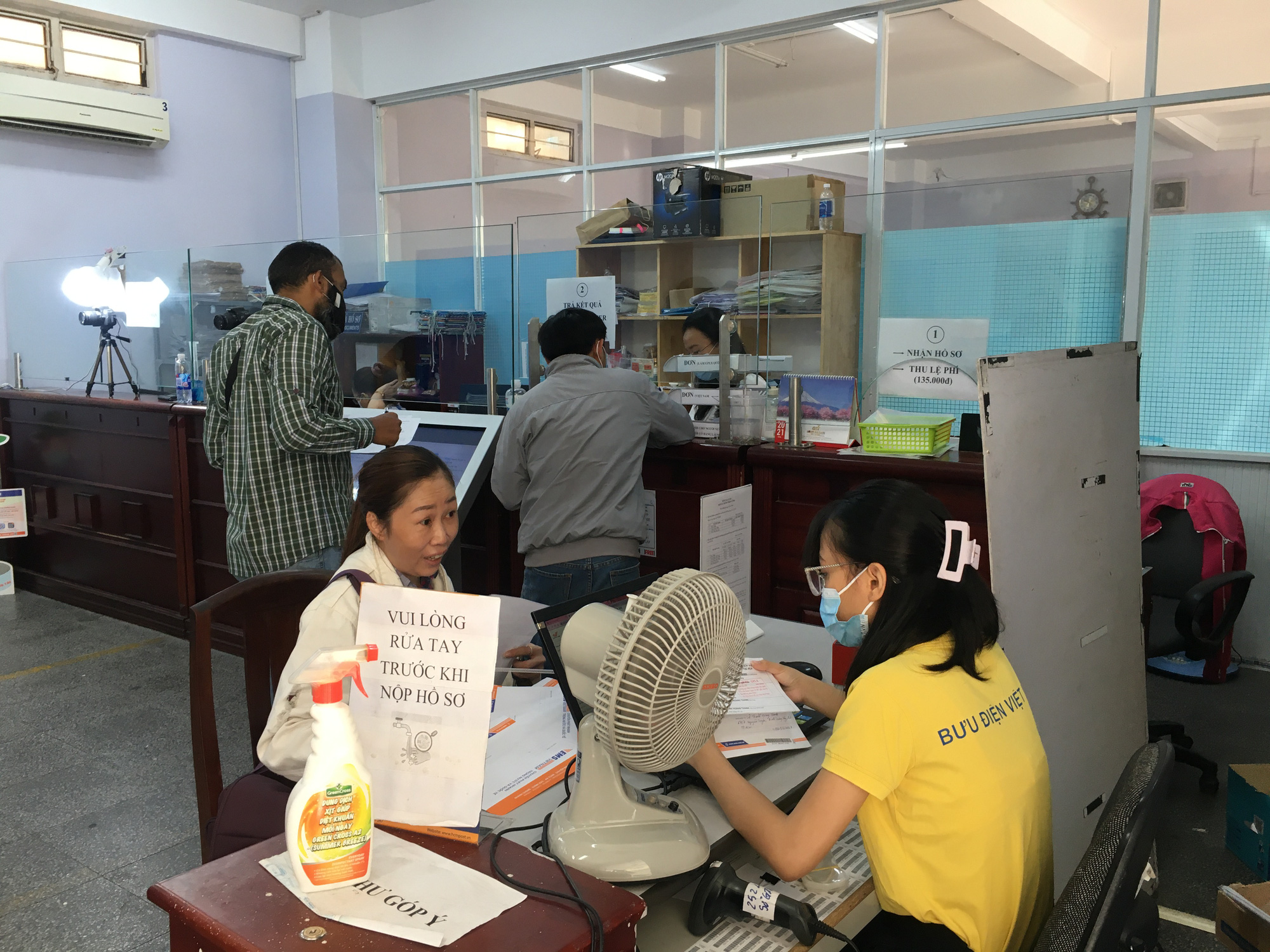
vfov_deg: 48.2
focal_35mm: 29
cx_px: 635
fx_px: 1064
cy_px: 476
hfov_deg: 61.7
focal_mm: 4.15
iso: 32
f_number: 2.2
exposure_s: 1/33
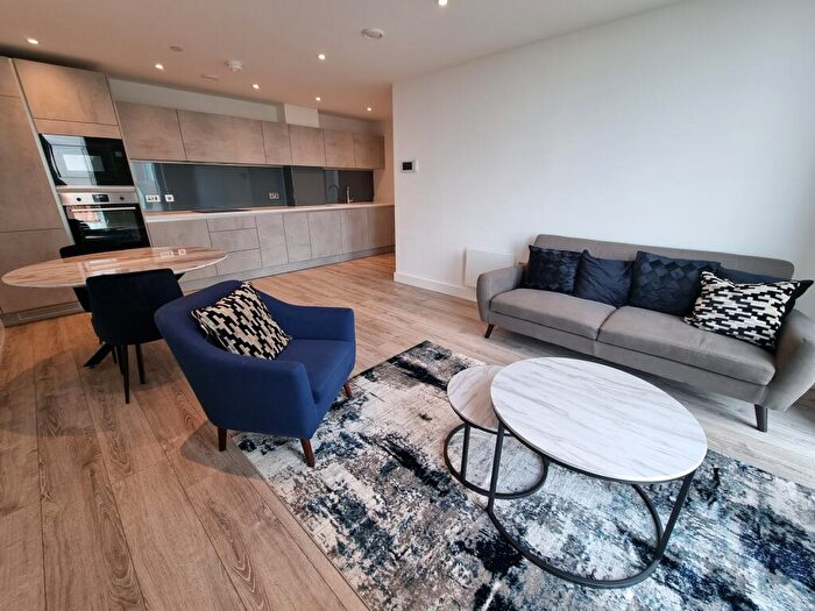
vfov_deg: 89.9
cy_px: 306
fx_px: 306
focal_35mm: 13
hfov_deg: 106.2
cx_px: 408
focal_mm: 2.2
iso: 64
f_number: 2.2
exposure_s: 1/50
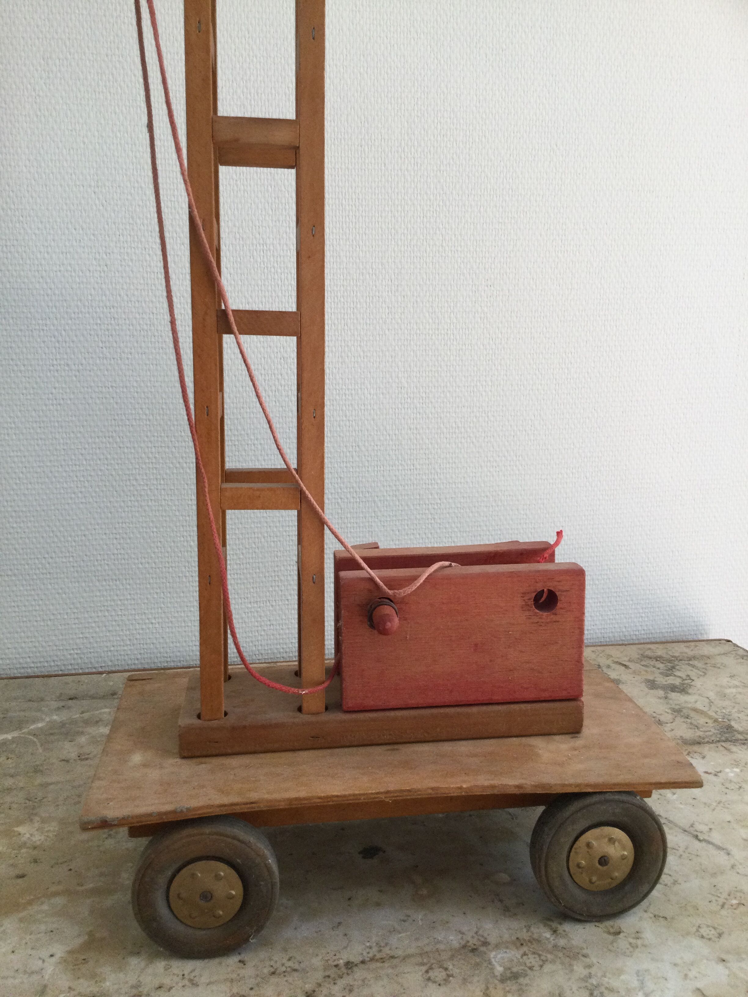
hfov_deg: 45.4
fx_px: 893
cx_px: 374
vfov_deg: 58.4
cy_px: 498
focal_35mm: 31
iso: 40
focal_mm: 3.3
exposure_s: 1/33
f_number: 2.4
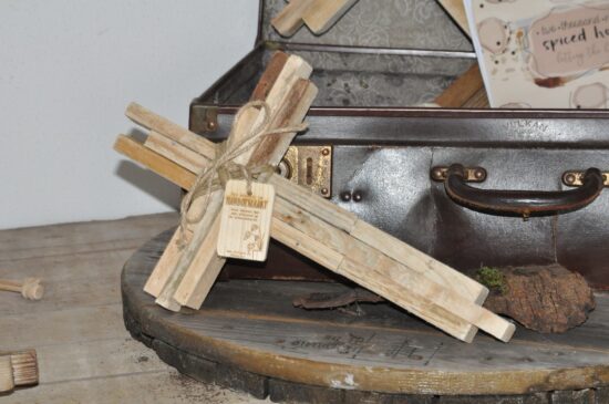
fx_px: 1647
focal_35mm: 98
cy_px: 202
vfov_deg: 14.0
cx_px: 304
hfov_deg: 21.0
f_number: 9.5
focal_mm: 65
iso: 1600
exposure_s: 1/30
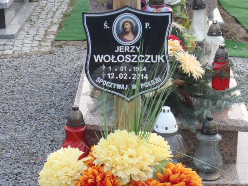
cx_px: 124
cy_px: 93
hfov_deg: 19.3
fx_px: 731
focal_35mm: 102
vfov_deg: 14.5
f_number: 5.1
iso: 160
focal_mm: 18.2
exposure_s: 1/100
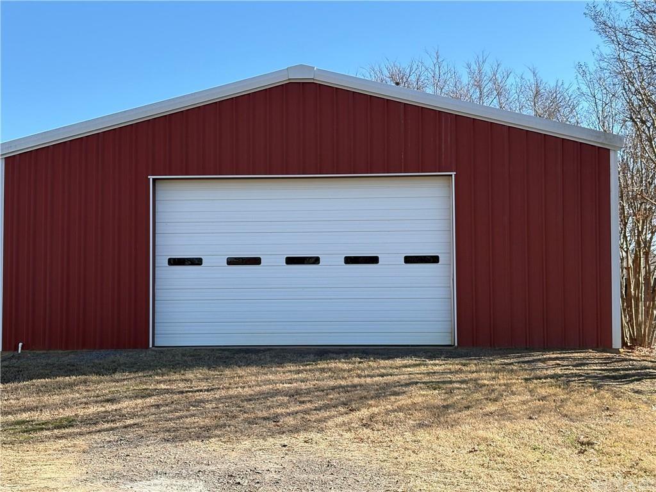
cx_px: 328
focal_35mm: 52
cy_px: 246
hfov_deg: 36.8
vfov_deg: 28.0
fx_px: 985
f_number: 1.6
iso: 50
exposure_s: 1/1422
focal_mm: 5.96
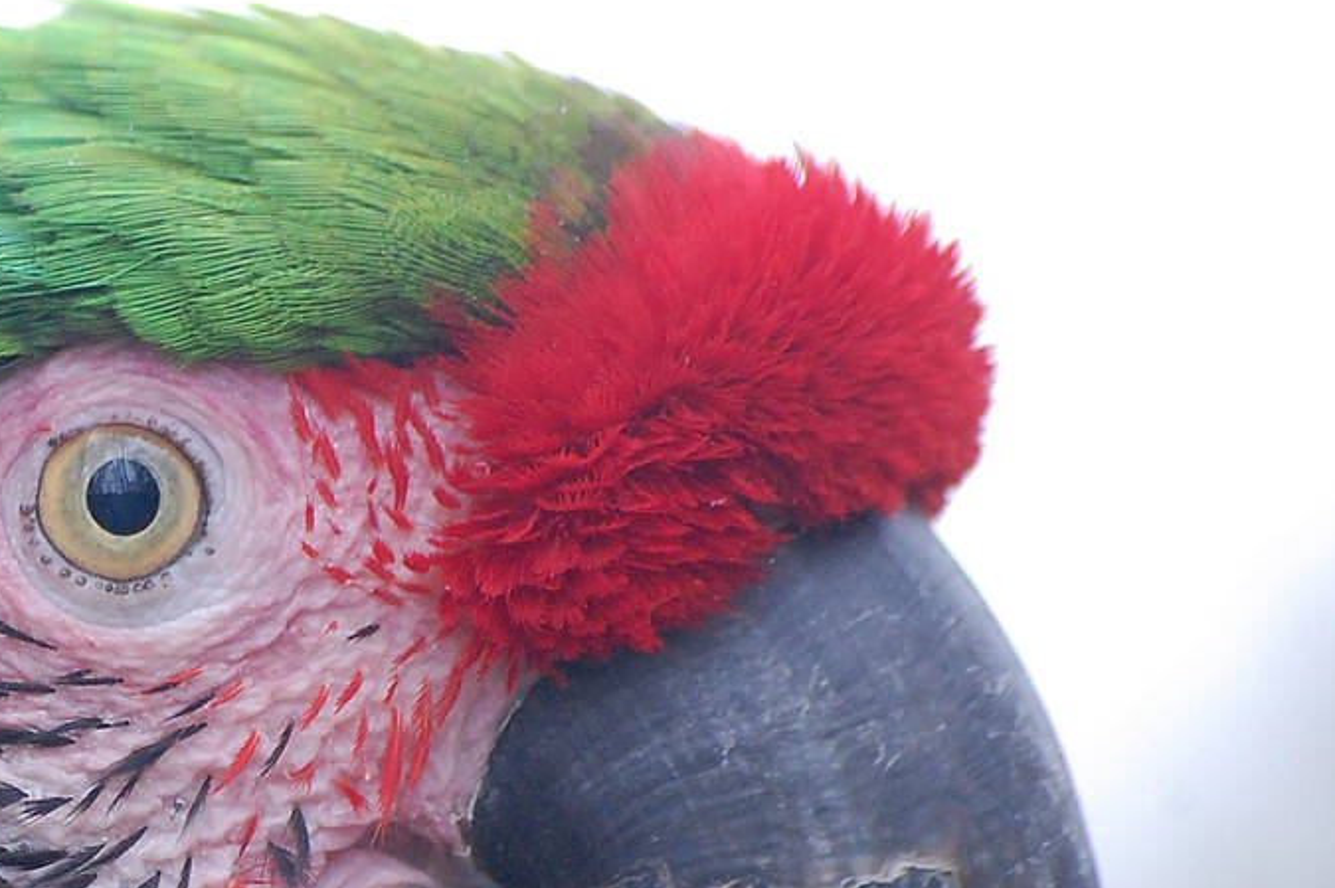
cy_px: 803
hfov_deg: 4.0
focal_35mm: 515
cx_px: 2
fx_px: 19090
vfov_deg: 2.7
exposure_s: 1/125
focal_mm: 145
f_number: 5.3
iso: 1100
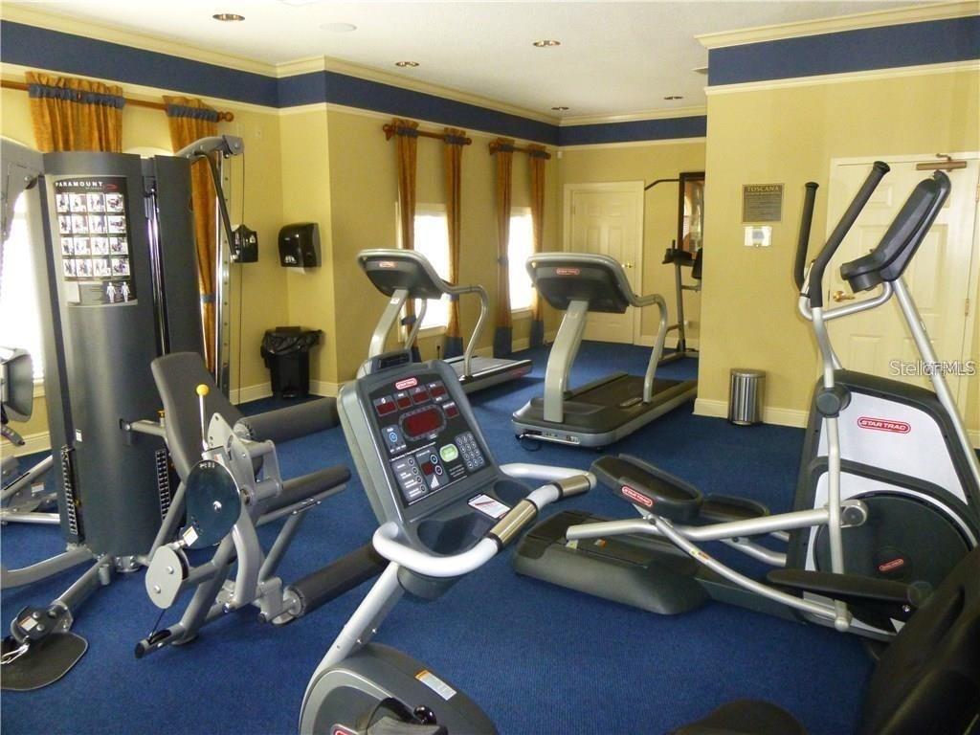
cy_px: 368
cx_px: 490
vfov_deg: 53.1
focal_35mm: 26
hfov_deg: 67.3
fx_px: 736
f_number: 3.1
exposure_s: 1/60
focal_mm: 4.5
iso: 800
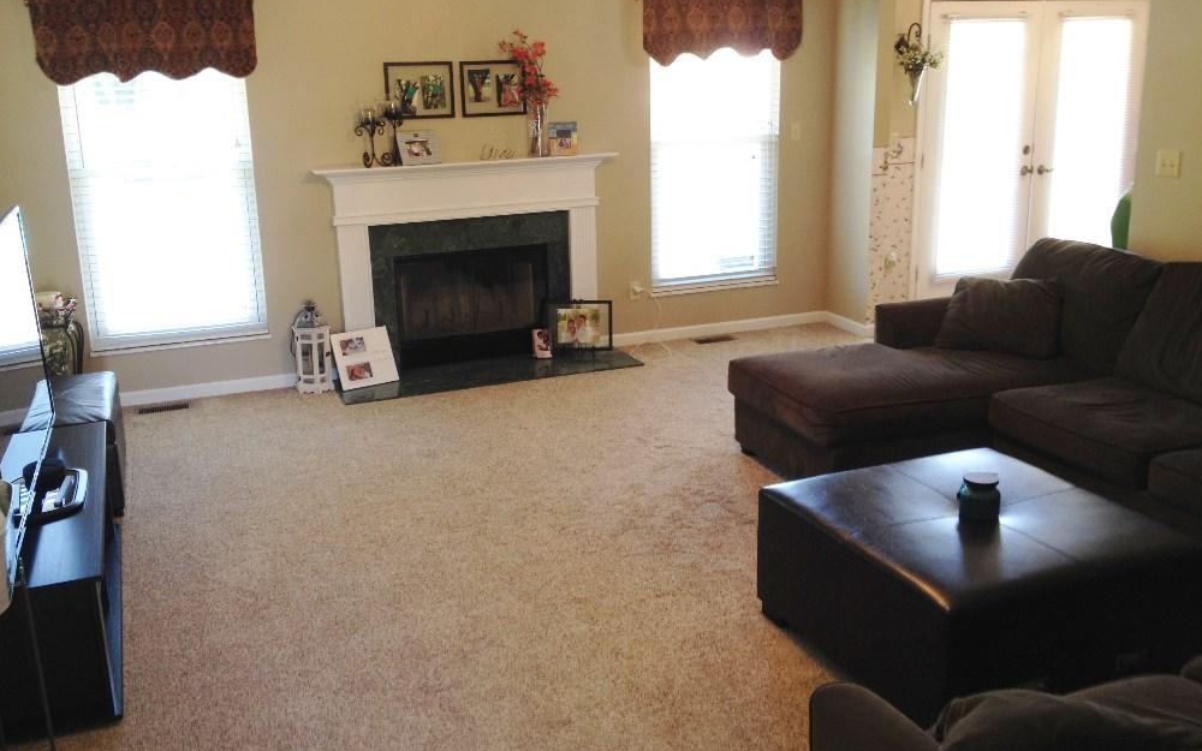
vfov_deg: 33.5
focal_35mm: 38
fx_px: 1245
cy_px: 332
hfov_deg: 51.5
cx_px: 595
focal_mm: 4.28
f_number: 2.4
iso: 64
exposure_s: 1/20
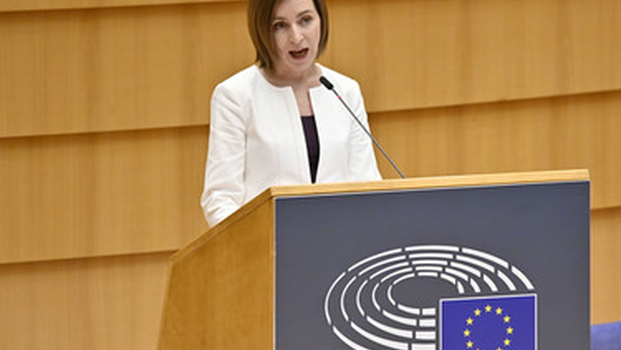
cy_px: 189
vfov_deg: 1.6
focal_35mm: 756
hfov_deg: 2.9
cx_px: 360
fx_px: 12450
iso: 5000
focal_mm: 600
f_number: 6.3
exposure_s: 1/400
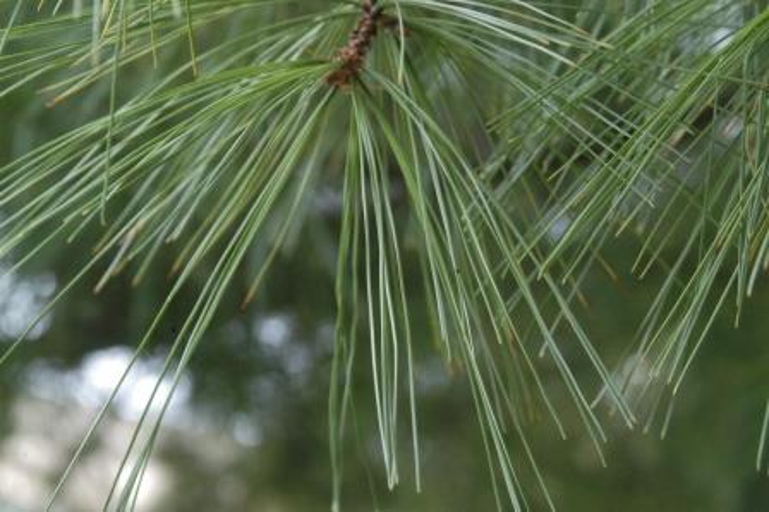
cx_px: 384
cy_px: 256
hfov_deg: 17.5
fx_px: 2497
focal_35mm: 117
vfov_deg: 11.7
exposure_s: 1/100
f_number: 10
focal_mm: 78
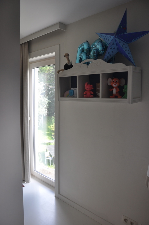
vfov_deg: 67.4
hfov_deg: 47.8
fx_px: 168
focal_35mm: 27
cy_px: 112
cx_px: 74
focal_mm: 18
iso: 200
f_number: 5.6
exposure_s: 1/30
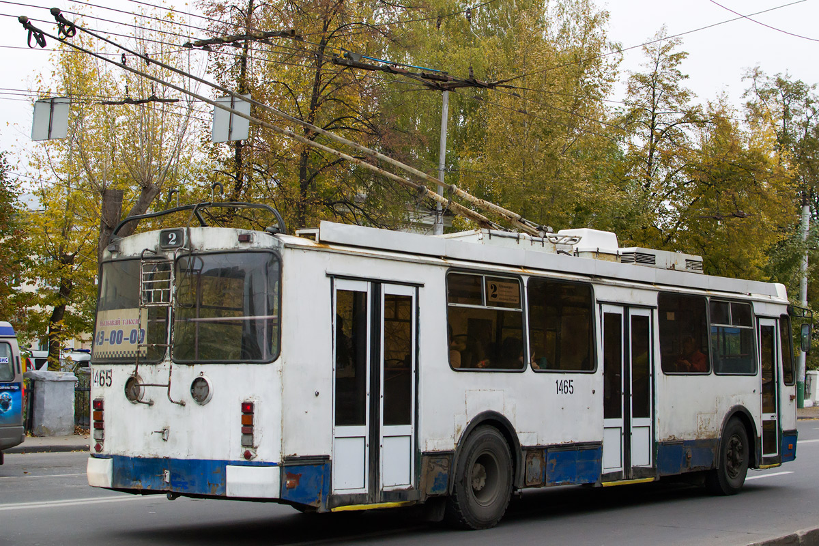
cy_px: 273
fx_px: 1194
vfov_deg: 25.8
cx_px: 410
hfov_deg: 37.9
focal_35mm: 52
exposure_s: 1/500
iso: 800
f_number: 5.6
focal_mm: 35
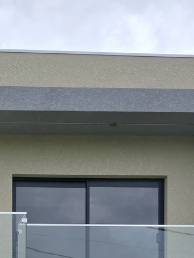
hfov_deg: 14.5
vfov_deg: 17.4
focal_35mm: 97
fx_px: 725
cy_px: 429
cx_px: -68
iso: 40
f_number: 1.7
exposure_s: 1/3818
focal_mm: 6.3
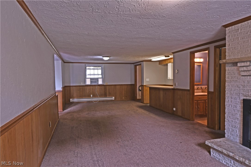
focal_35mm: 24
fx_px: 167
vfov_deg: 53.1
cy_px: 84
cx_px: 126
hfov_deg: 73.7
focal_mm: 16
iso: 100
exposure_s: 1
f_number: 13
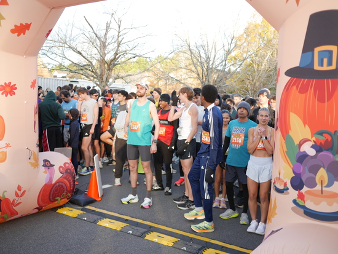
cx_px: 169
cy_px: 127
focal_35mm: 40
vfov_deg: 36.0
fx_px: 391
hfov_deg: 46.8
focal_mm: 20
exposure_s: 1/500
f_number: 1.7
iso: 200
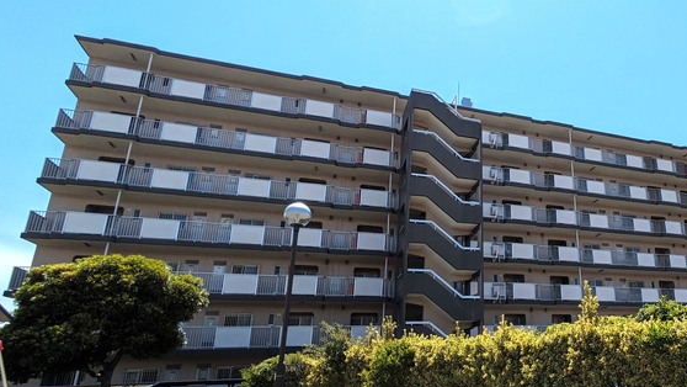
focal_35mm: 26
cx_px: 521
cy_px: 222
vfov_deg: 44.3
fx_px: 474
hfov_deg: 67.0
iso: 50
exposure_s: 1/1605
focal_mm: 1.83
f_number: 2.2
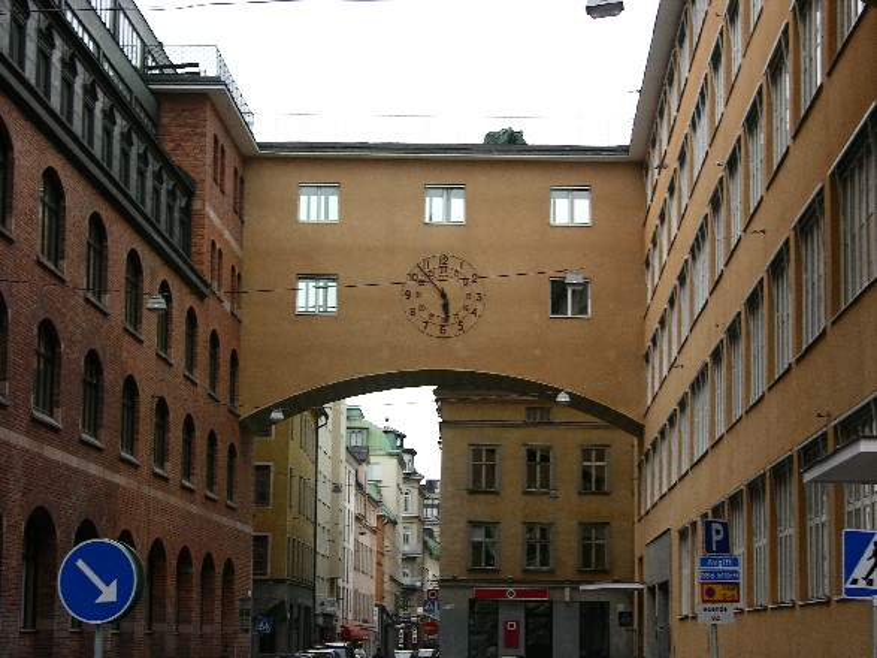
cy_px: 329
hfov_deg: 21.1
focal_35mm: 93
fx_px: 2356
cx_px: 438
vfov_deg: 15.9
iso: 50
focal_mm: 23.7
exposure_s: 1/70
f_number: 4.5
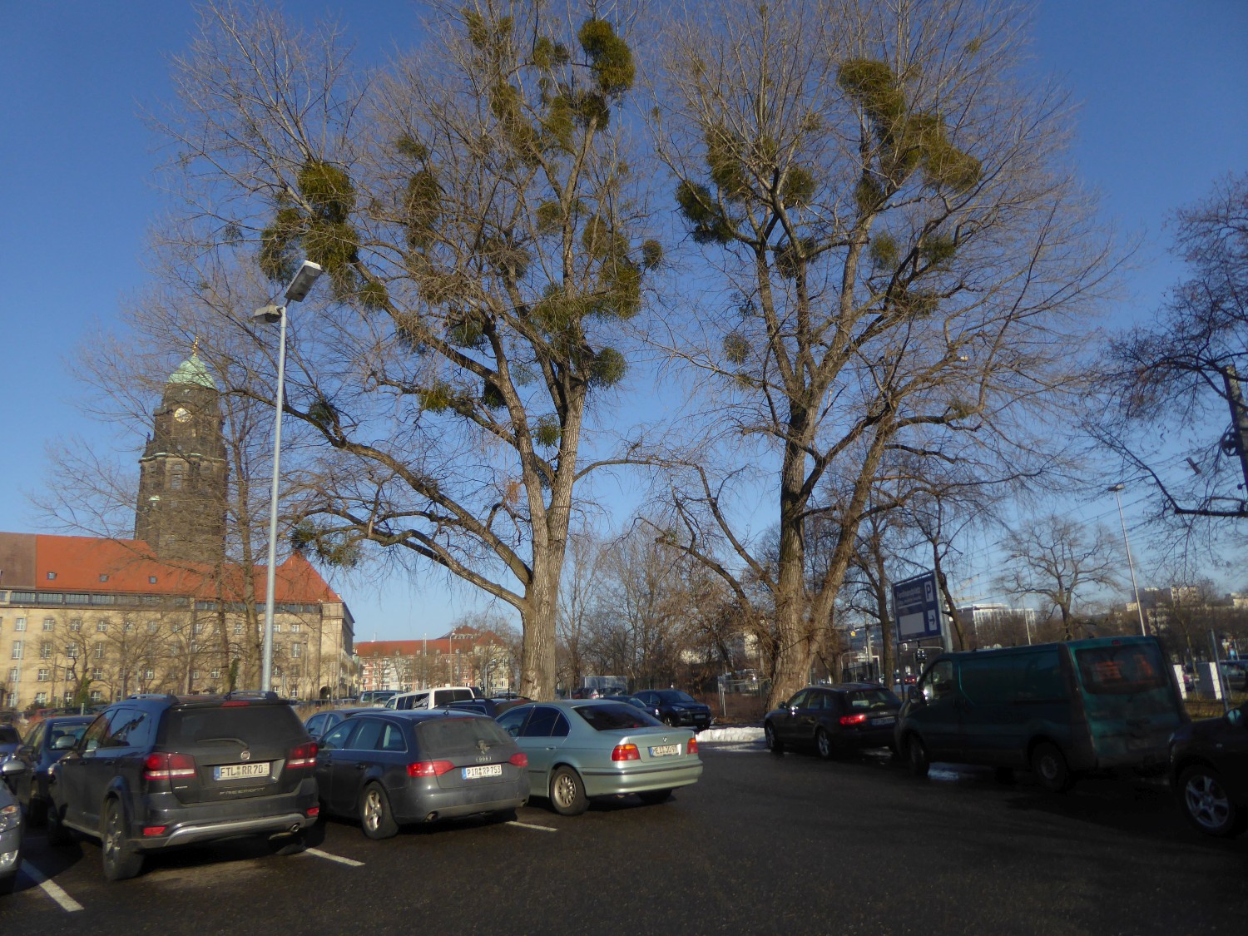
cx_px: 624
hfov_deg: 71.6
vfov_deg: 56.8
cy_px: 468
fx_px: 865
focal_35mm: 24
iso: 100
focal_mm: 4.3
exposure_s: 1/1300
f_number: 3.3
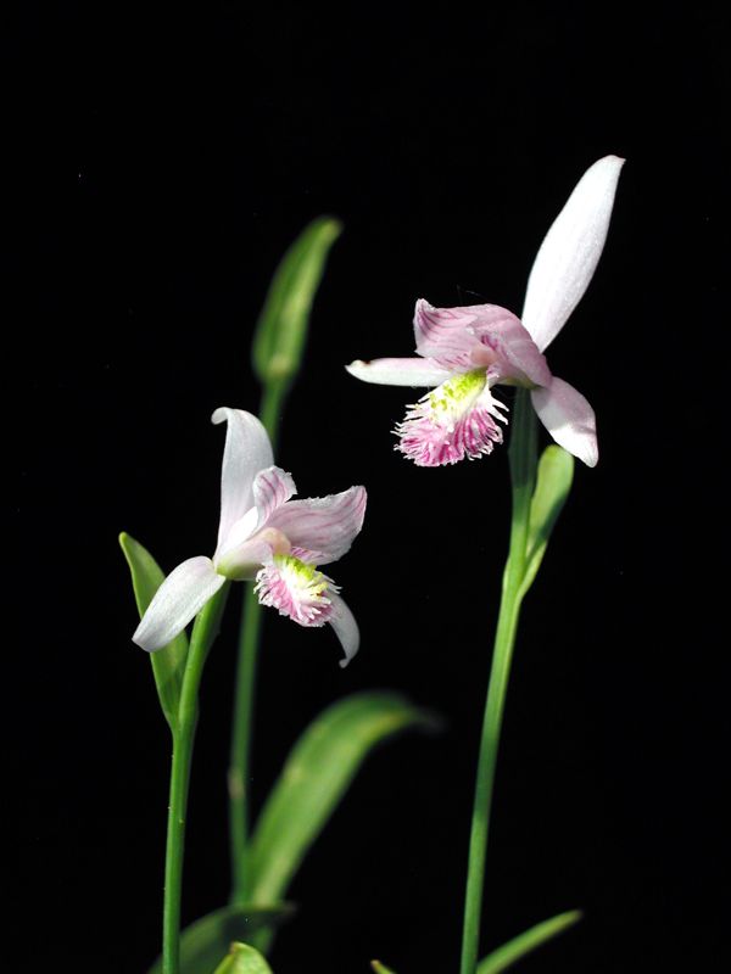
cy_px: 487
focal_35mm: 82
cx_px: 366
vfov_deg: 23.8
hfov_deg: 18.0
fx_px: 2309
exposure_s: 1/4.5
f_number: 4.1
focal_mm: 17.4
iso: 100
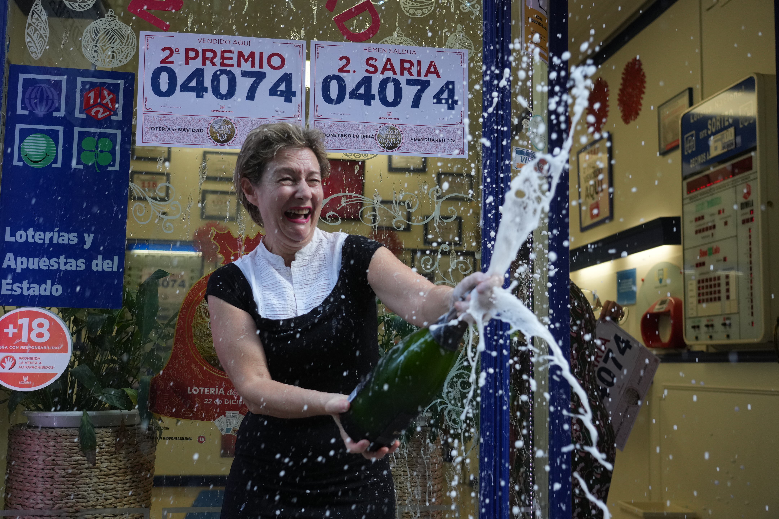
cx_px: 390
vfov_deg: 32.6
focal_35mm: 41
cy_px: 260
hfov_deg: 47.4
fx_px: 887
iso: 1250
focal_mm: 41
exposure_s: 1/500
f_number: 4
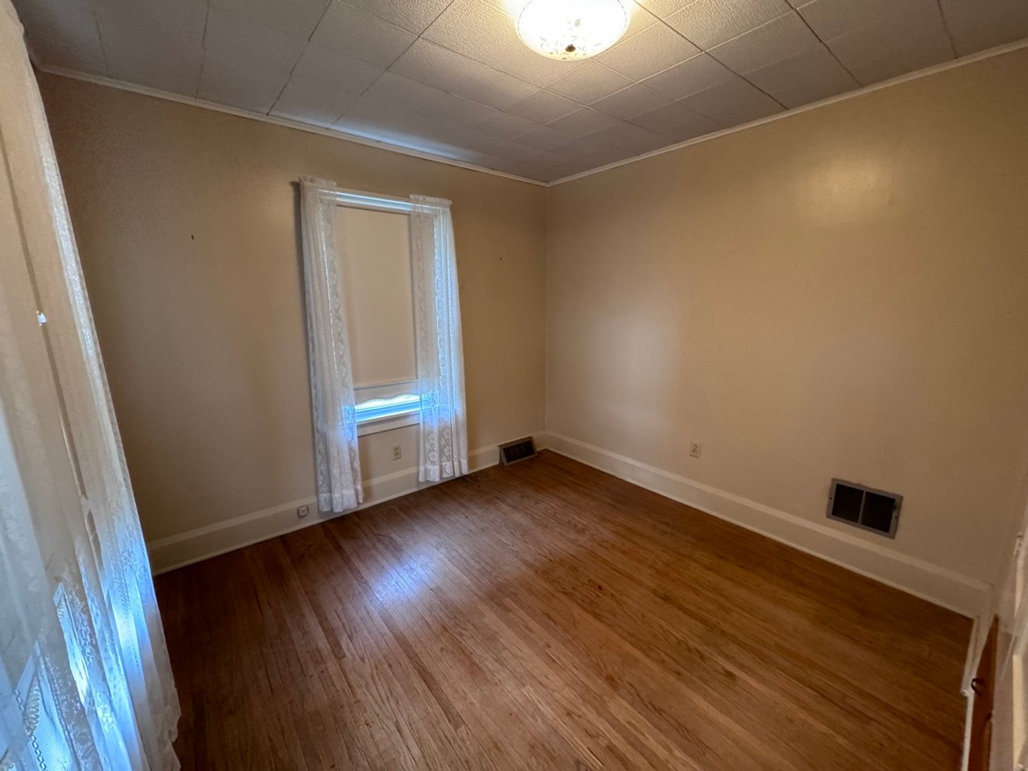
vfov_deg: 85.7
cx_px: 514
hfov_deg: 102.1
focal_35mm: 14
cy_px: 386
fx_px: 416
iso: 800
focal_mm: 2.22
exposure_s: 1/60
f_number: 2.2
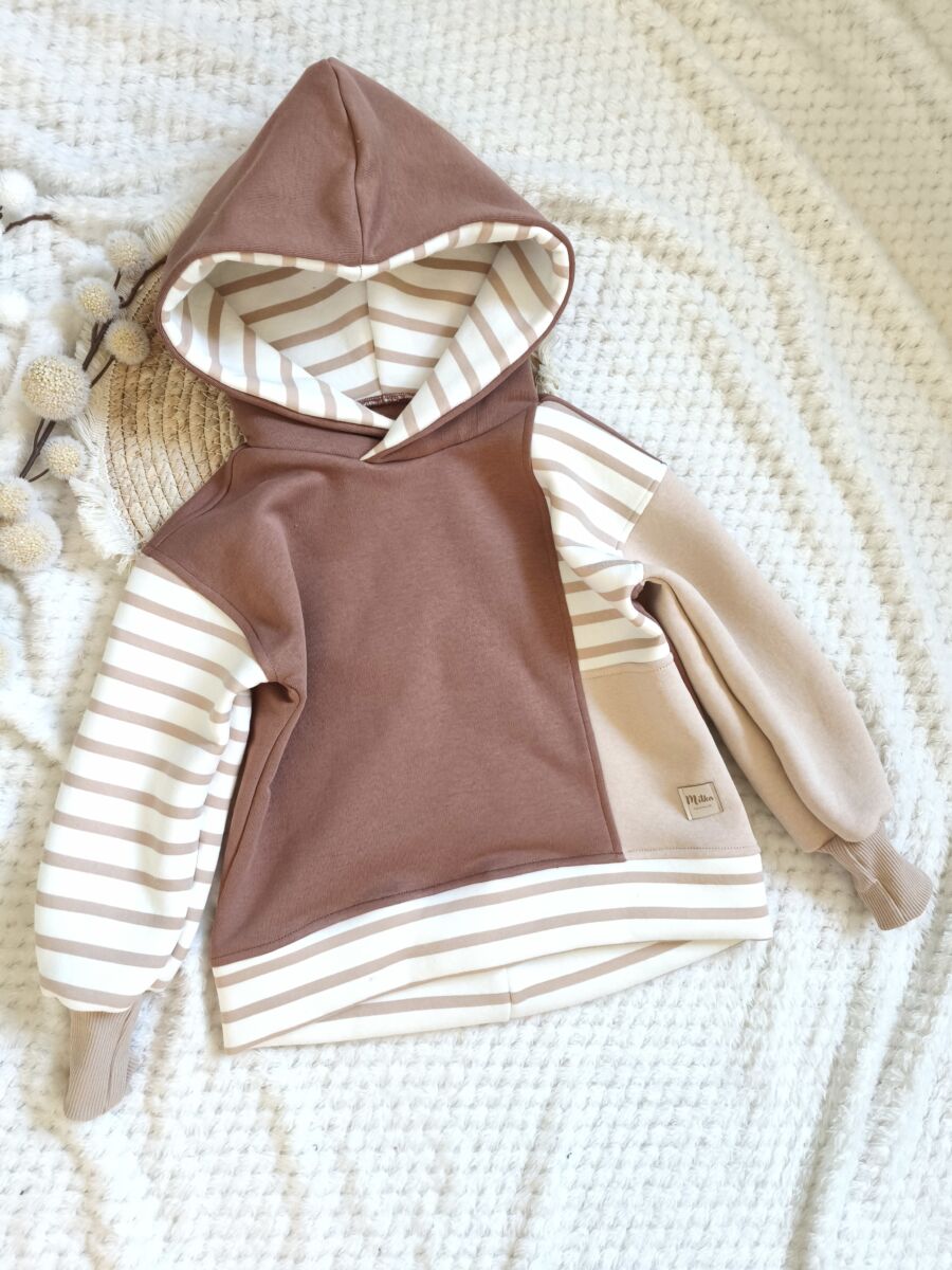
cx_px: 476
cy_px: 635
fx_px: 843
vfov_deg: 73.9
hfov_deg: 58.9
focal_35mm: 23
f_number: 1.7
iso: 800
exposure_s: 1/33.3
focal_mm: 5.35
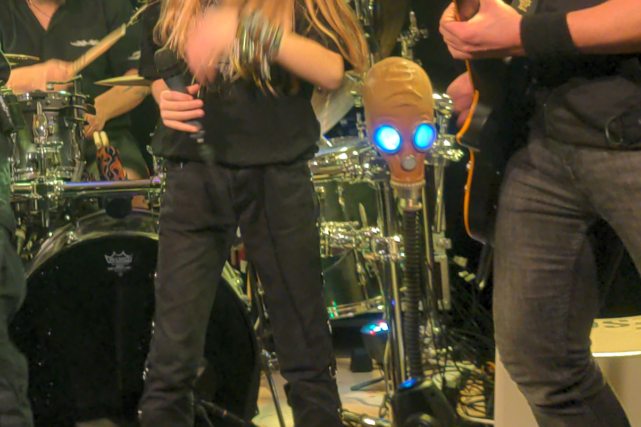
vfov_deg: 15.3
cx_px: -103
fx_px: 1549
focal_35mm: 87
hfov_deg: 21.9
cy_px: -54
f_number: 1.73
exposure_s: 1/33
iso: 70
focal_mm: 4.38
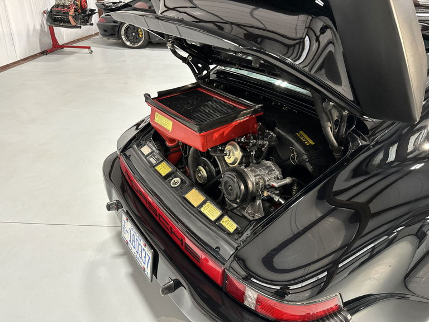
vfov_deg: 56.8
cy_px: 161
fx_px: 297
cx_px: 214
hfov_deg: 71.6
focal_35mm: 24
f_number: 1.78
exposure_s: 1/60
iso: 200
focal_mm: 6.86
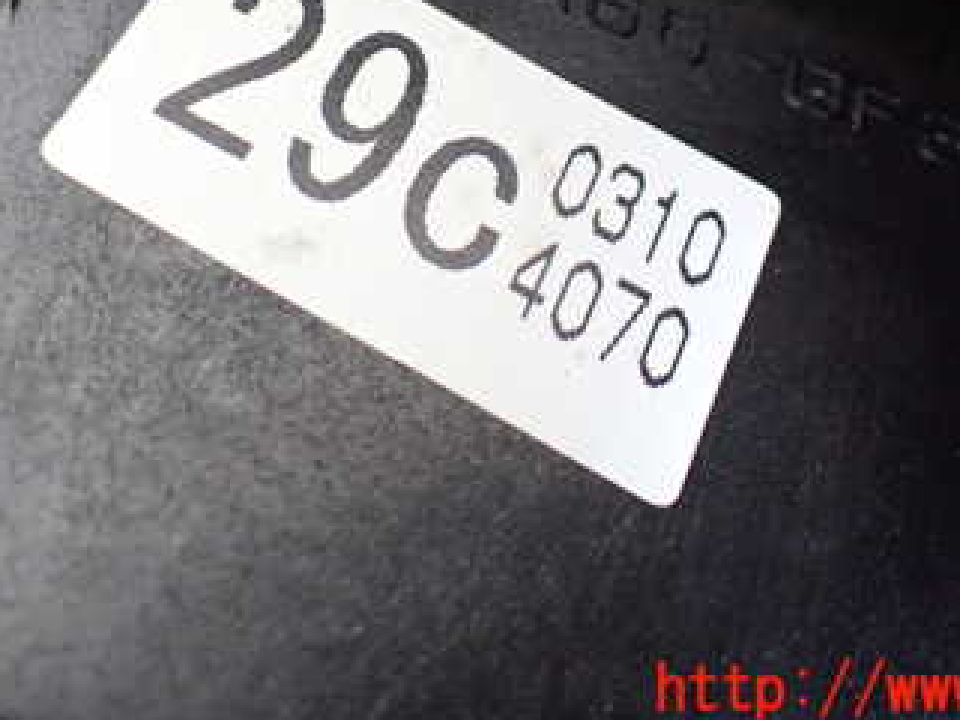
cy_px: 57
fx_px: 1554
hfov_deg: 34.3
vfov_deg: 25.2
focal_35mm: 56
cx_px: 434
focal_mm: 5.4
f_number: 2.3
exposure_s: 1/30
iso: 800
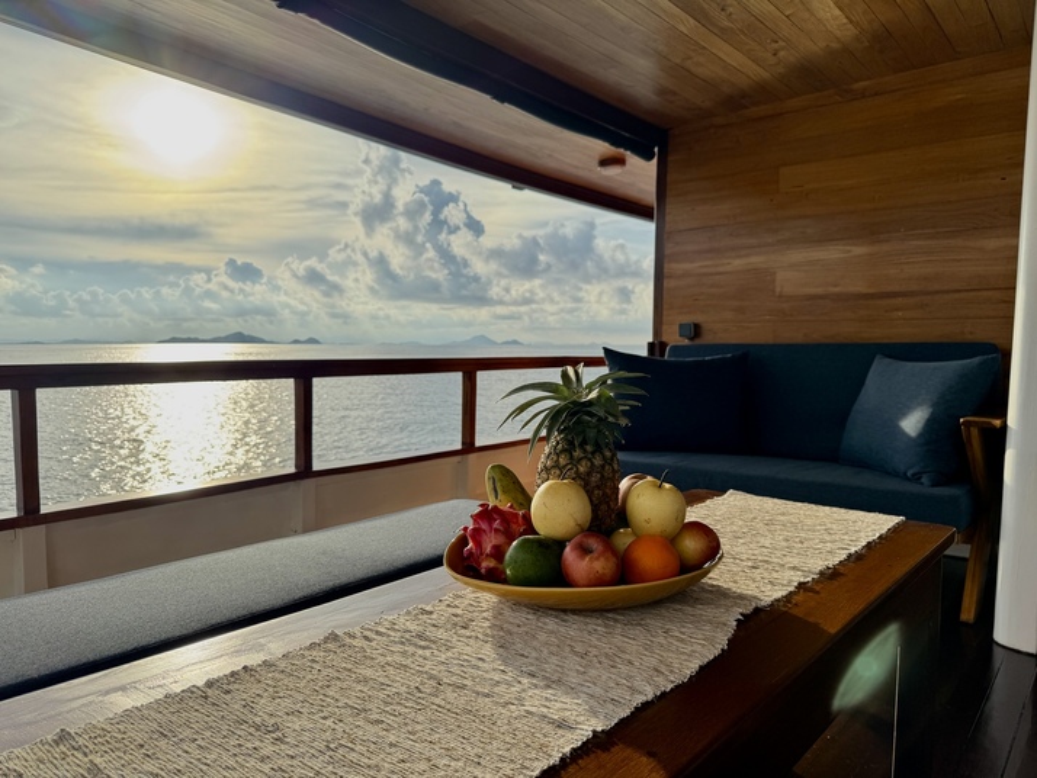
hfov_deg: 71.6
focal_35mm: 24
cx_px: 518
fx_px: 719
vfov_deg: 56.8
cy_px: 389
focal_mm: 6.76
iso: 80
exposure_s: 1/3413
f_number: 1.78
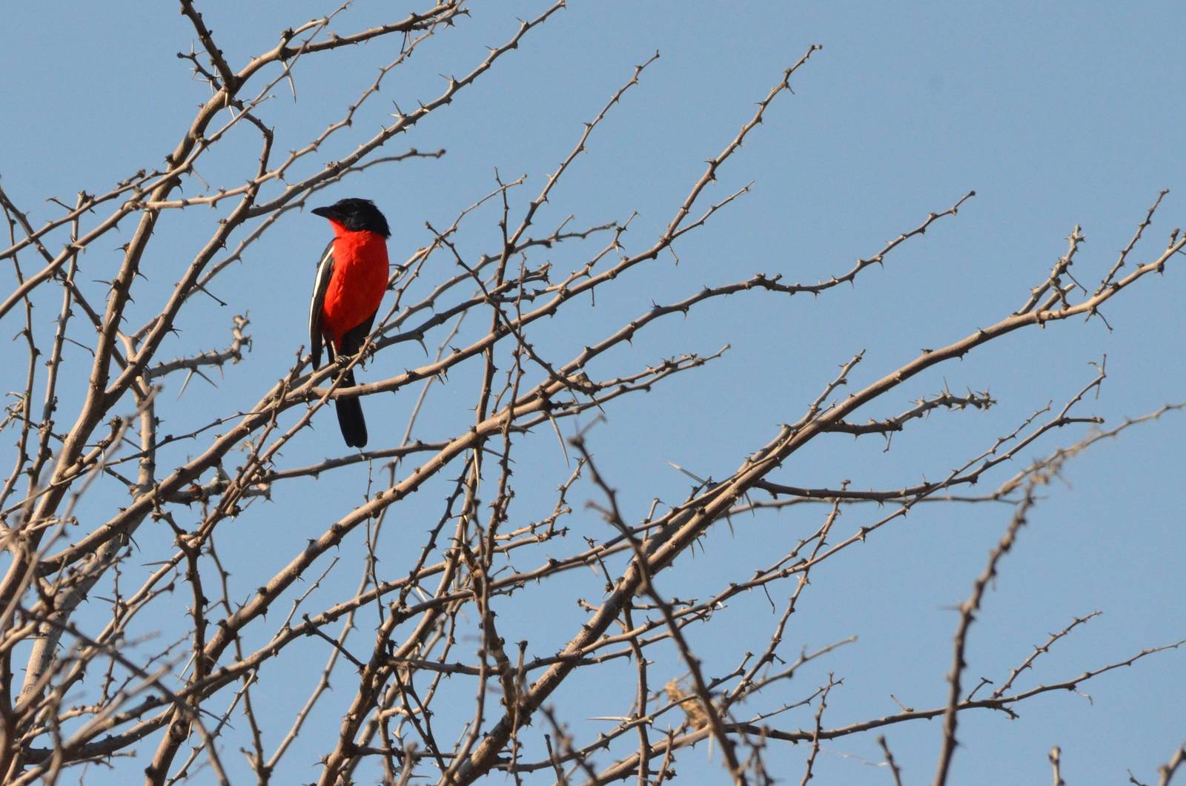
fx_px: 24659
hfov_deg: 2.8
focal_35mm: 750
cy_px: 393
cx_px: 593
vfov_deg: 1.8
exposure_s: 1/2500
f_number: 13
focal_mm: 500
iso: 2500
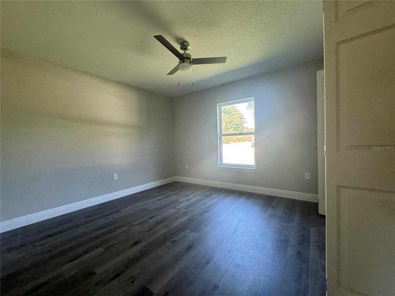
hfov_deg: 102.1
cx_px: 198
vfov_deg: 85.7
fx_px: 160
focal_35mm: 14
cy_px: 148
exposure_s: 1/99
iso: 250
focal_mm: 2.22
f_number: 2.2
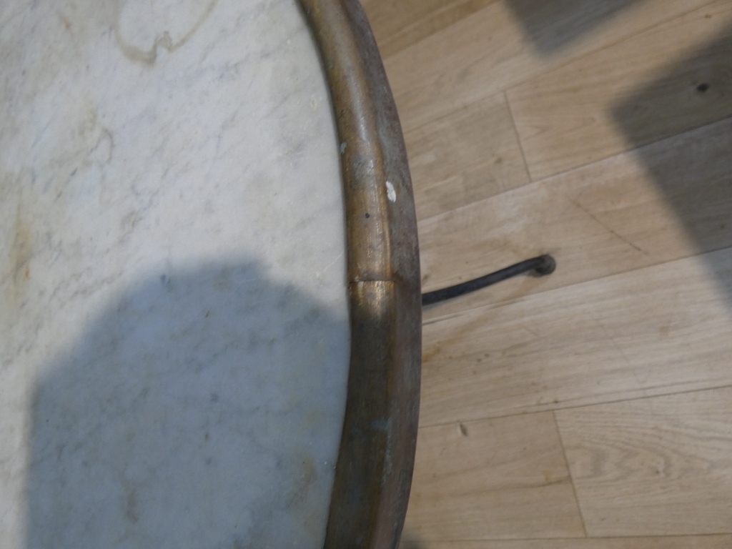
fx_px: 423
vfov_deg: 66.0
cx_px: 366
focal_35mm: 20
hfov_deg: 81.7
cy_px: 274
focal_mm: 3.6
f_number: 2.8
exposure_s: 1/60
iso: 200
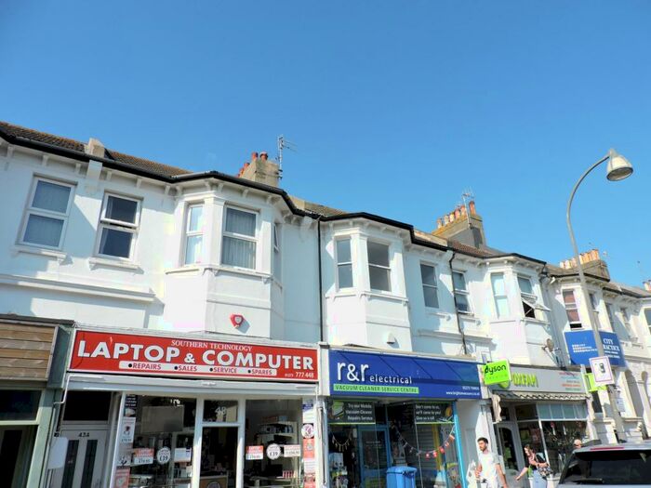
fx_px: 451
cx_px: 326
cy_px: 244
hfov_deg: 71.6
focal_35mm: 24
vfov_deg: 56.8
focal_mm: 4.3
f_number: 3
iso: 100
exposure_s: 1/1000
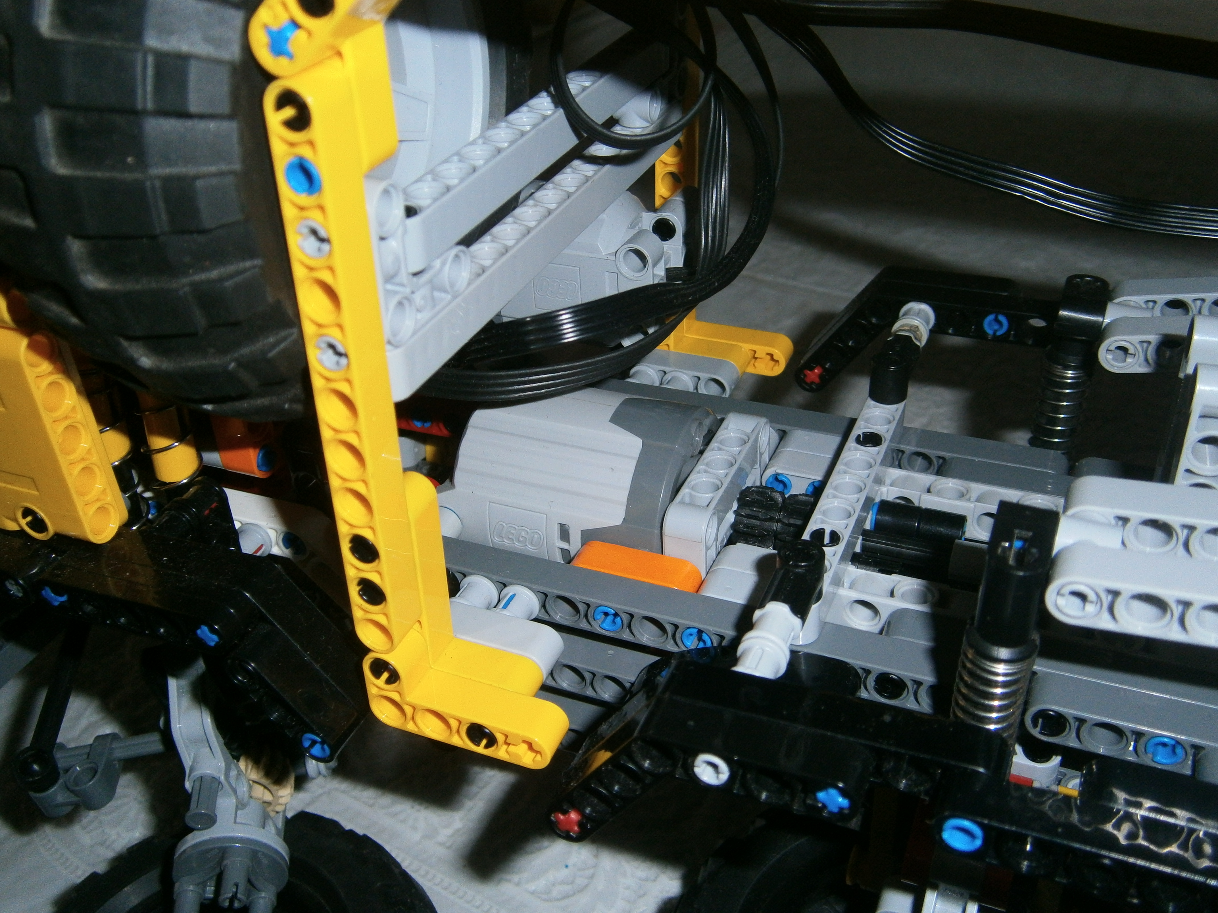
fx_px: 1267
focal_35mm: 36
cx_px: 609
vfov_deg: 39.7
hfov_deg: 51.4
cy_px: 456
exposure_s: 1/40
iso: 125
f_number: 3.1
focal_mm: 6.4
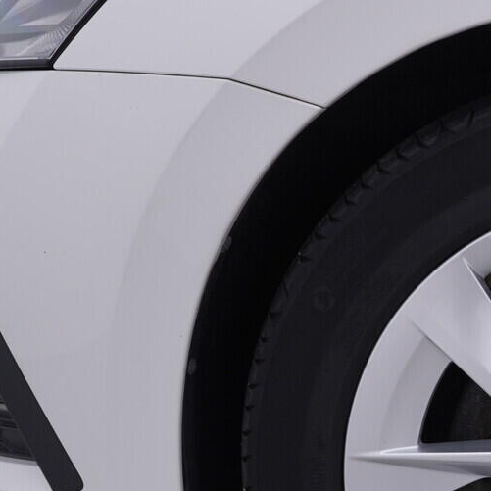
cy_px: 423
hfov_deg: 18.4
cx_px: 640
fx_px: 1412
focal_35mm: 88
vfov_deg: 19.4
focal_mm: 24
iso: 125
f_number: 4.5
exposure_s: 1/100
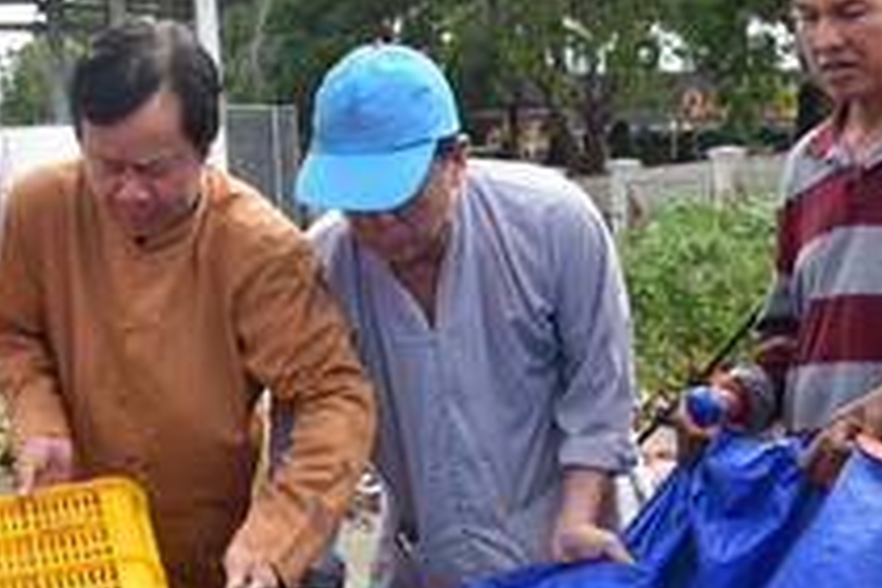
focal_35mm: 71
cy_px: 693
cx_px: 386
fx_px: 1739
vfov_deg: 18.3
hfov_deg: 28.4
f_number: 5.6
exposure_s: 1/125
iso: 400
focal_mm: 24
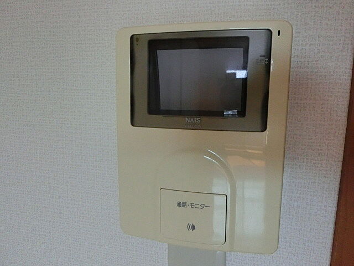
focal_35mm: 25
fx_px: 256
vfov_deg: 54.9
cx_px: 177
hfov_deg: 69.4
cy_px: 133
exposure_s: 1/500
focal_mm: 4.5
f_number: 3.5
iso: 800
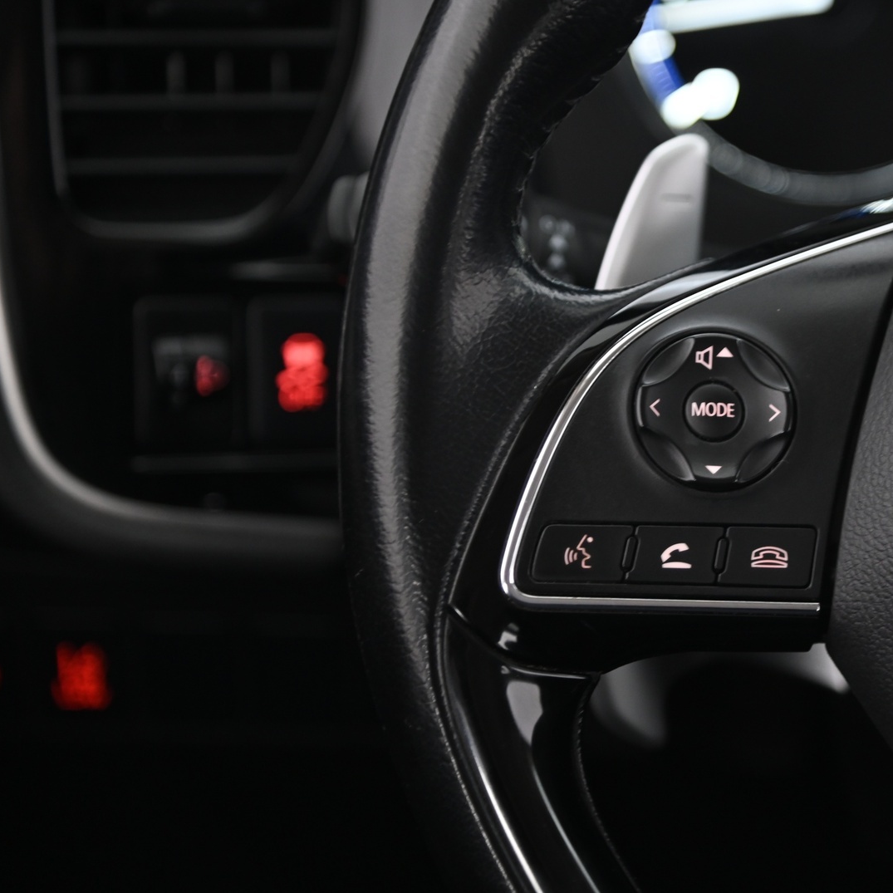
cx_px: 654
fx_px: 4495
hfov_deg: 11.3
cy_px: 448
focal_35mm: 154
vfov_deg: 11.3
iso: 2000
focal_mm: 120
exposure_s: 1/15
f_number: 4
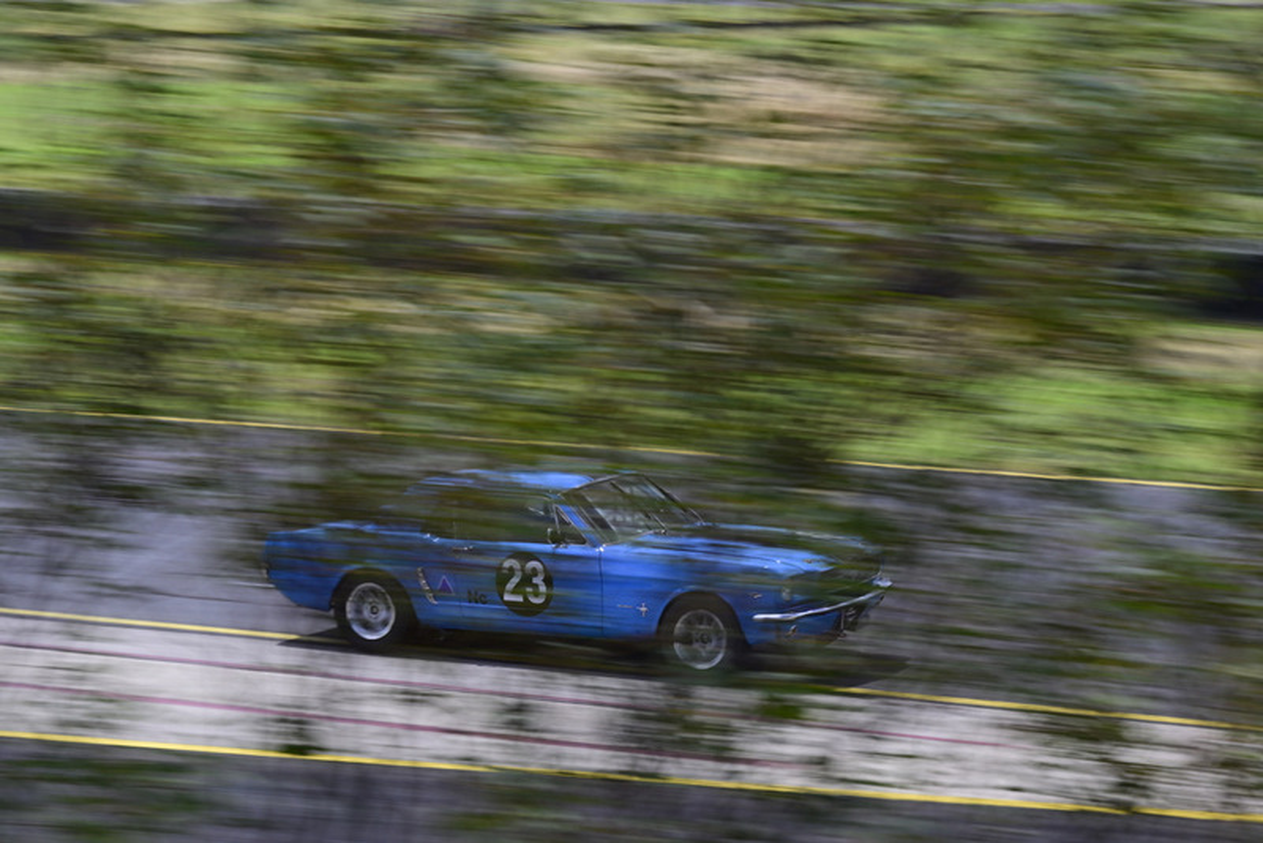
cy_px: 422
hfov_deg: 18.3
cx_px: 632
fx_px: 3931
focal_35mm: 112
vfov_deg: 12.2
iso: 100
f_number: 14
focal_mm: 75
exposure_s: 1/60
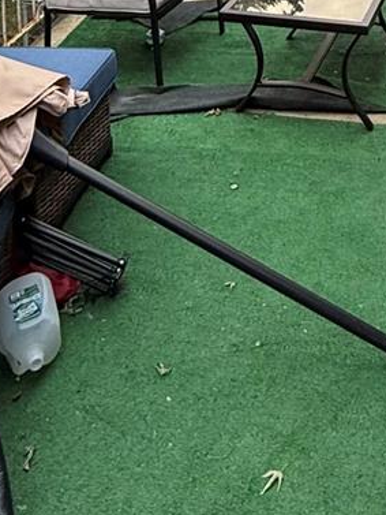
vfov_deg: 25.8
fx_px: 847
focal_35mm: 57
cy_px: -245
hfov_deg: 25.1
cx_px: 329
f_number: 2.2
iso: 80
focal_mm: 2.22
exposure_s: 1/99
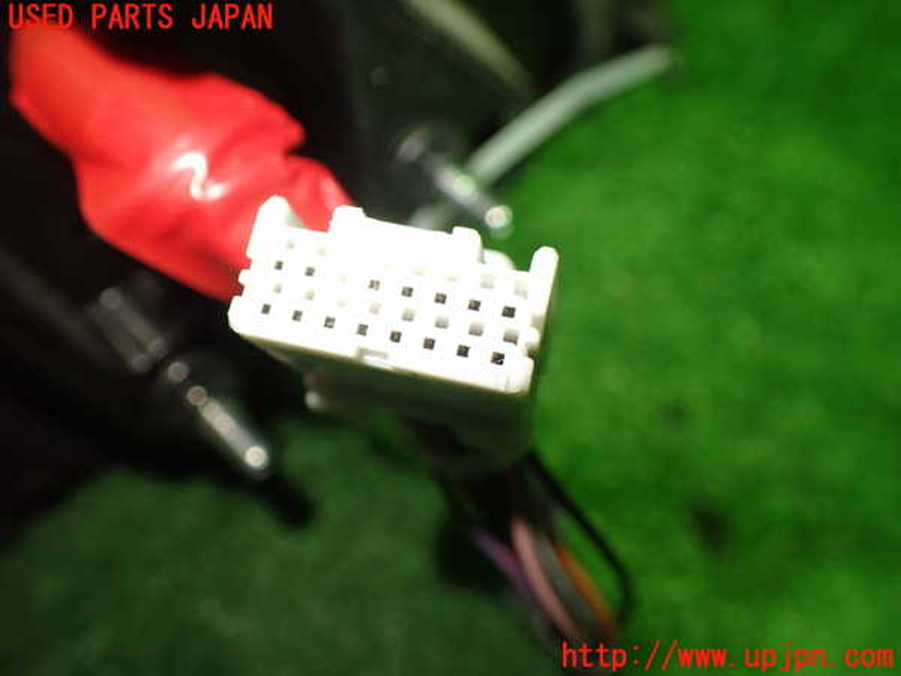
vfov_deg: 46.8
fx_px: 781
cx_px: 450
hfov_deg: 60.0
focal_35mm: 30
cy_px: 338
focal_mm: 5.4
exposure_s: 1/125
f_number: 2.3
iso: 500
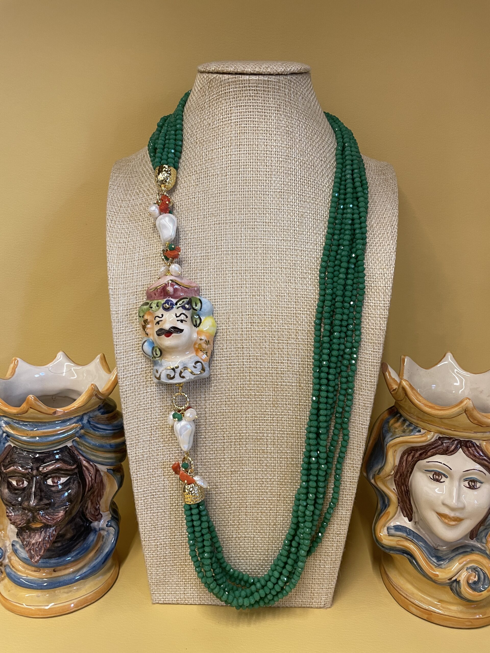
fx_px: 491
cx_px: 245
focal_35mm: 26
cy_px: 326
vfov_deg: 67.3
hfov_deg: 53.1
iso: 64
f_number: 1.6
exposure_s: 1/50
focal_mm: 4.2
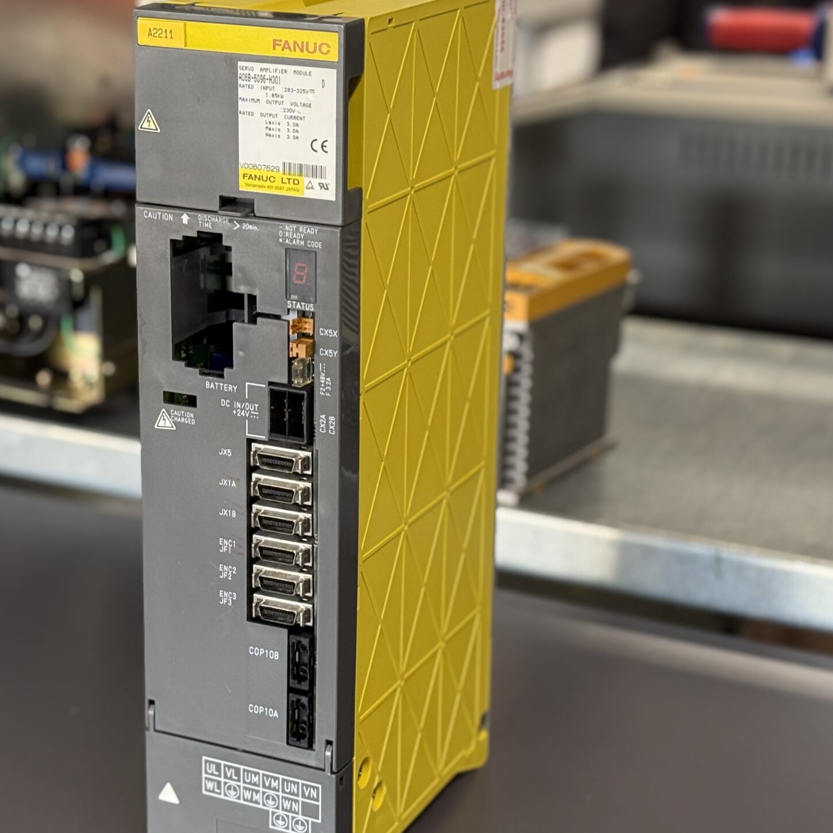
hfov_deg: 23.0
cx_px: 318
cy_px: 398
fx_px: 2042
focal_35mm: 75
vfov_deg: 23.1
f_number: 1.78
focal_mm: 6.76
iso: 125
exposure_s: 1/50
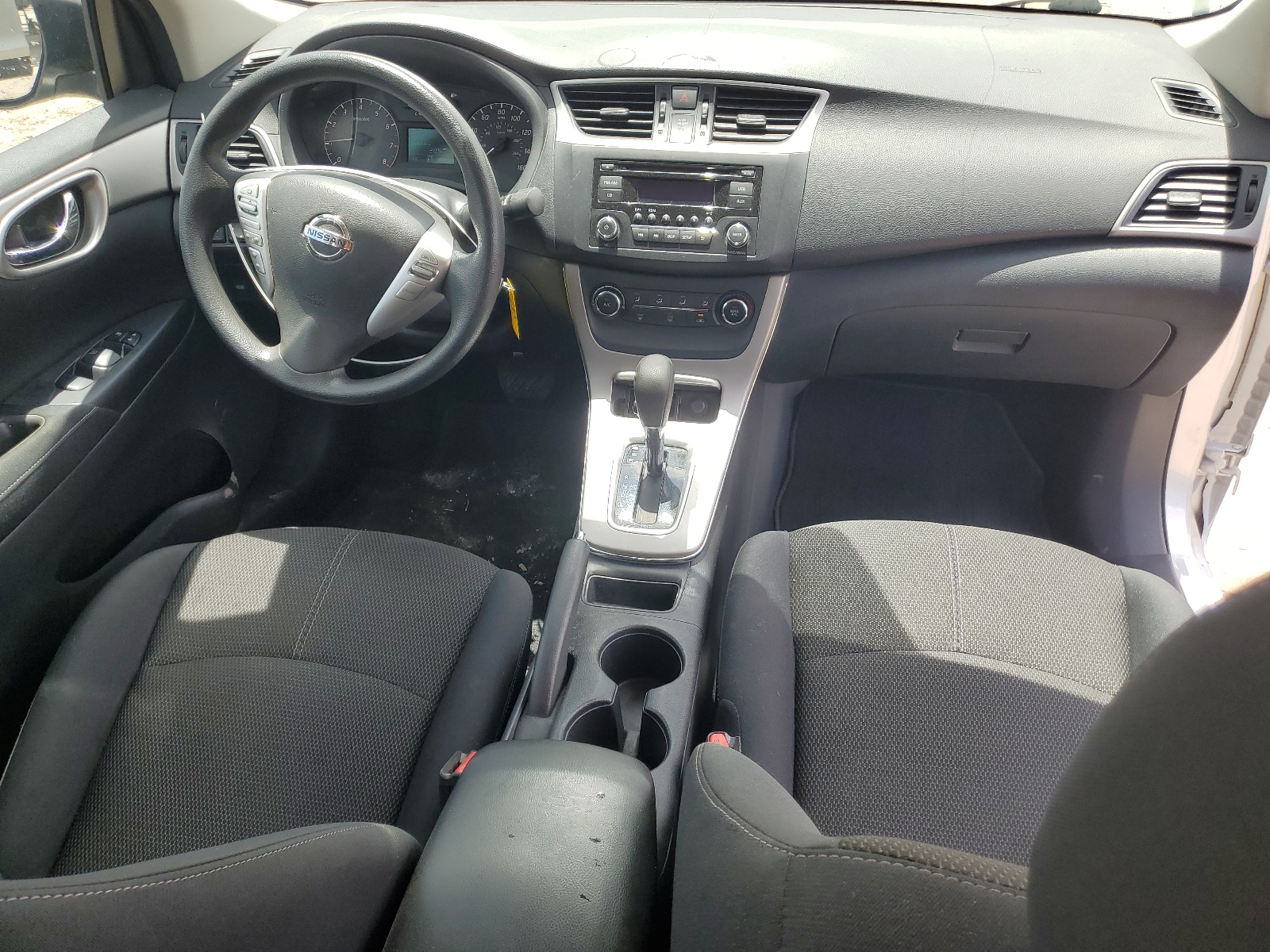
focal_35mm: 26
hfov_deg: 67.3
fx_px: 954
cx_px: 635
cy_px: 476
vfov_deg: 53.1
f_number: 1.5
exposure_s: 1/714
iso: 50
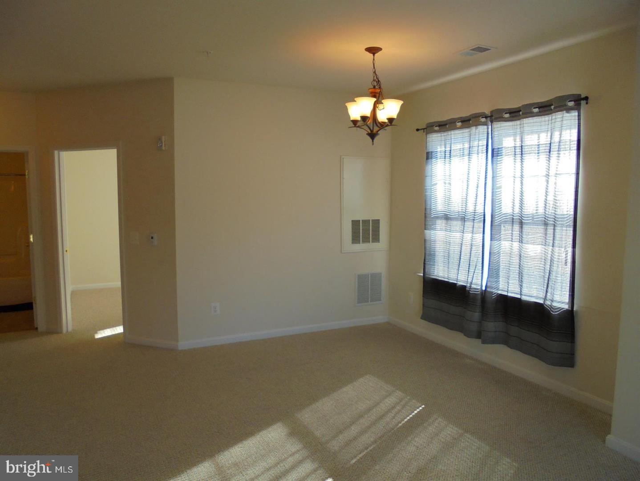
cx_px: 320
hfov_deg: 67.3
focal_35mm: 26
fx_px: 481
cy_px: 240
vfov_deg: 53.1
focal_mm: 4.6
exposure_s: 1/60
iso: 100
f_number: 3.5
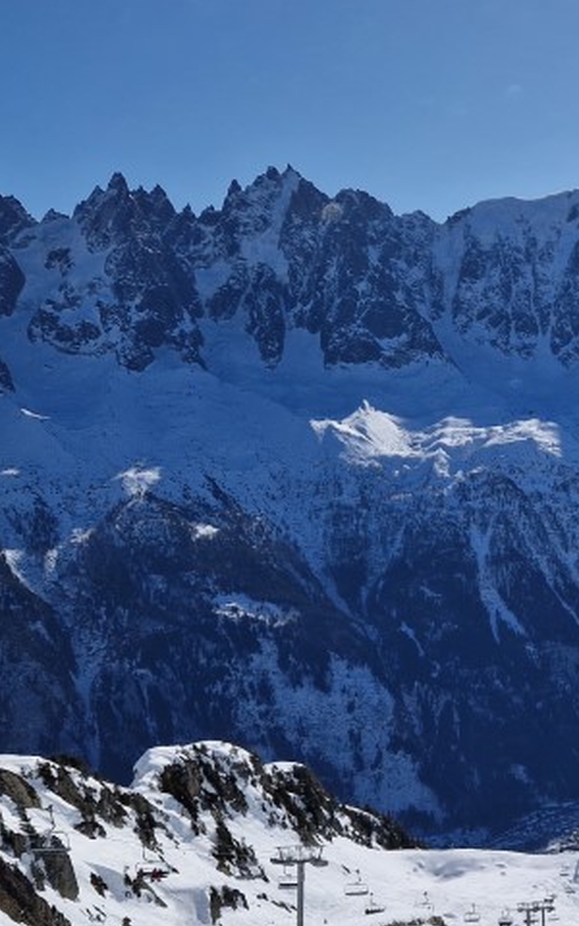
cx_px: 708
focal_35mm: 52
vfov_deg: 38.1
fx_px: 1313
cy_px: 671
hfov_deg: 22.7
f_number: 1.8
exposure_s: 1/6224
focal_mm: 5.4
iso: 50
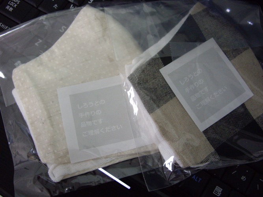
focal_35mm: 38
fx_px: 289
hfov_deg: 49.0
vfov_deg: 37.7
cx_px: 132
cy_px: 98
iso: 400
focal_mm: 7.9
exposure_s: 1/30
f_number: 2.8
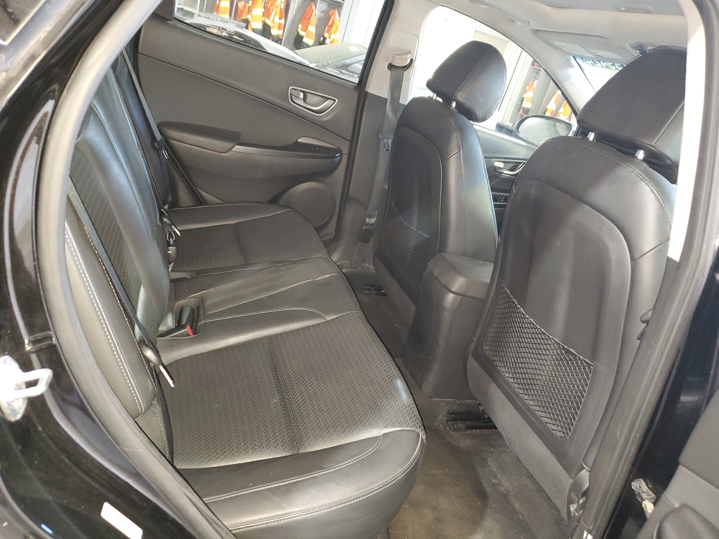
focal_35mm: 26
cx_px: 360
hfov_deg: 67.3
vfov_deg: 53.1
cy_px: 270
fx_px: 540
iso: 187
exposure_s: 1/10
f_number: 1.5
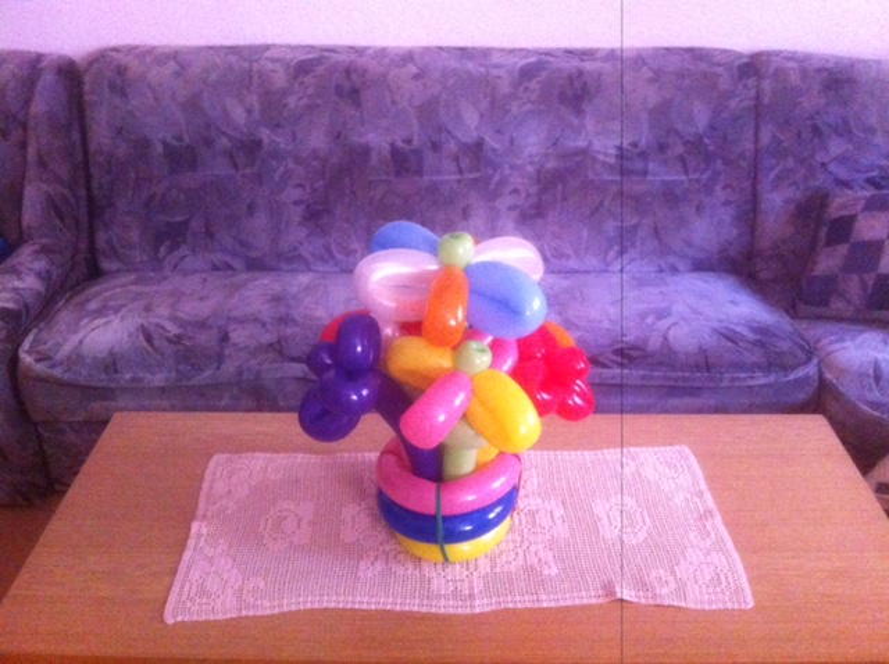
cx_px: 444
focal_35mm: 35
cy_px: 332
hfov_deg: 52.7
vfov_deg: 40.6
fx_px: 898
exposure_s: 1/15
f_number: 2.8
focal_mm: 3.85
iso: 1000
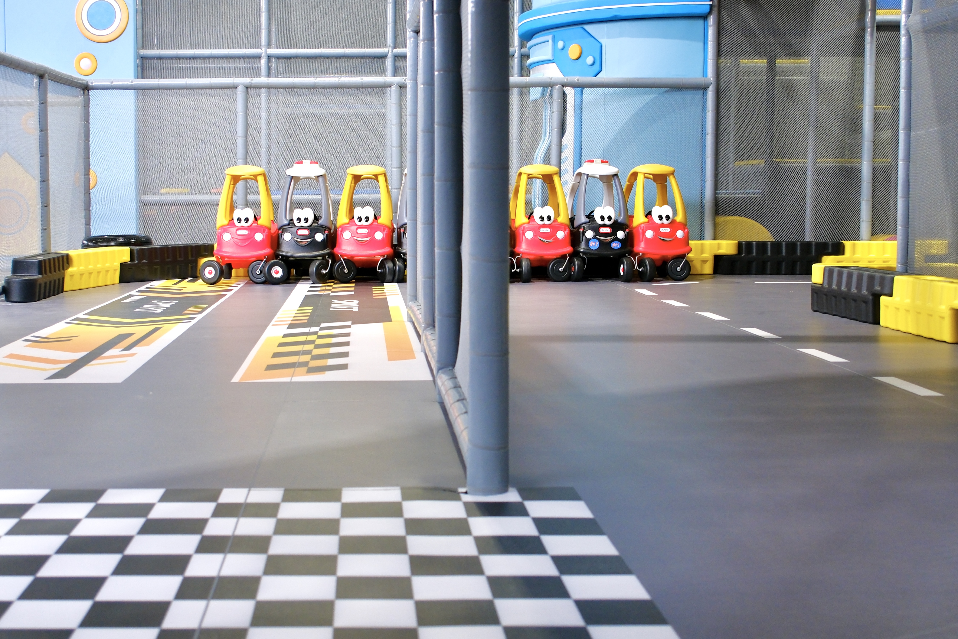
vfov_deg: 37.9
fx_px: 931
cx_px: 479
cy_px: 320
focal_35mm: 35
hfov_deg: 54.4
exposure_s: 1/100
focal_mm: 23
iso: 640
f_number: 2.8
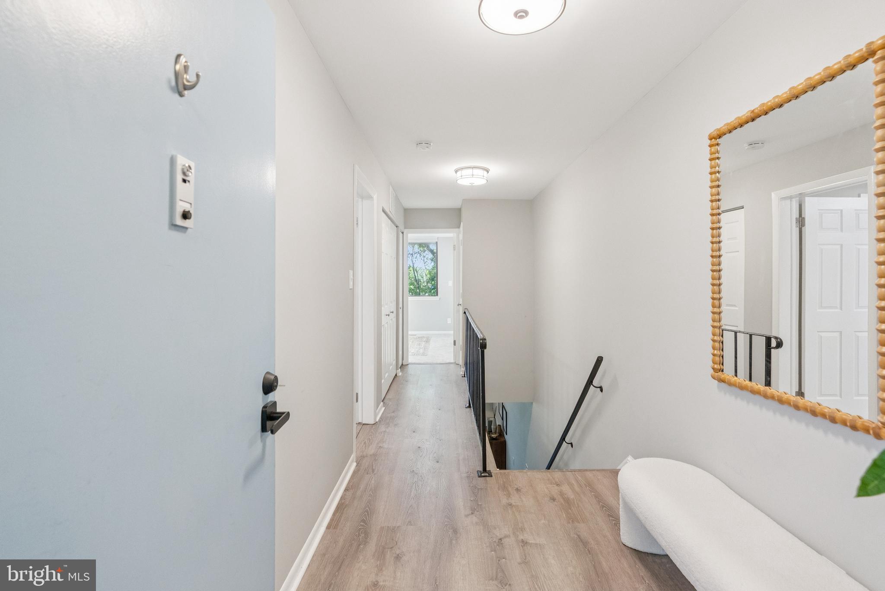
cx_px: 442
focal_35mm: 16
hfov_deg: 96.7
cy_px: 296
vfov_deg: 73.8
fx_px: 393
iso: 2500
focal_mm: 16
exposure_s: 1/125
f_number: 4.5
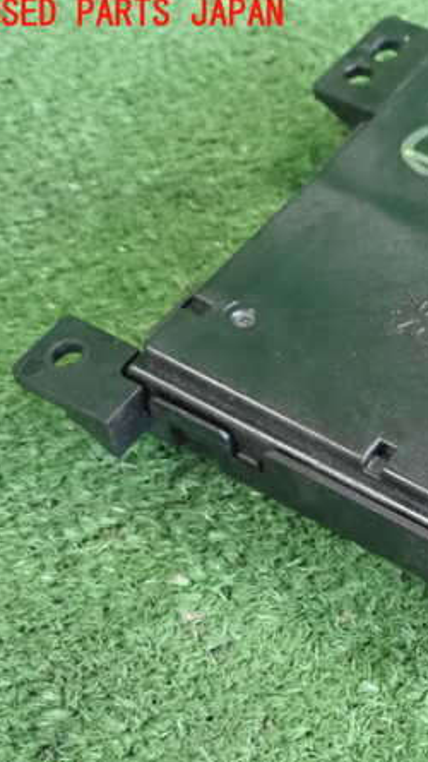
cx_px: 486
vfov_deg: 29.4
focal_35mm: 72
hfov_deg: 16.2
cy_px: 378
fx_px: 1454
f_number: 3.2
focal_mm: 8.99
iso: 2500
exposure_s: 1/50
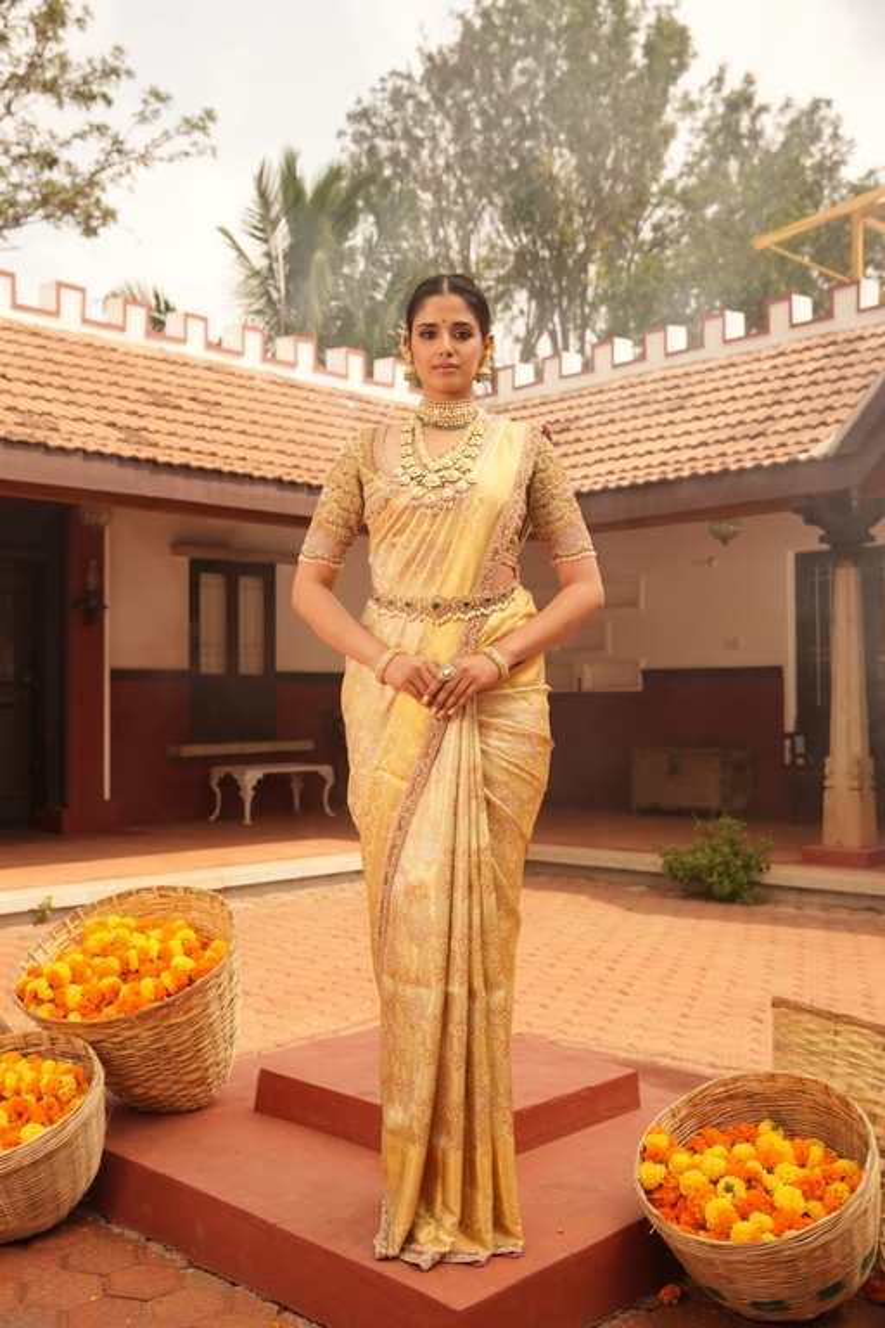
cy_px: 664
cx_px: 442
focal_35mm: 37
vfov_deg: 51.9
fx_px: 1364
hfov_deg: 35.9
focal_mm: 37
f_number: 5
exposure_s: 1/4000
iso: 1250
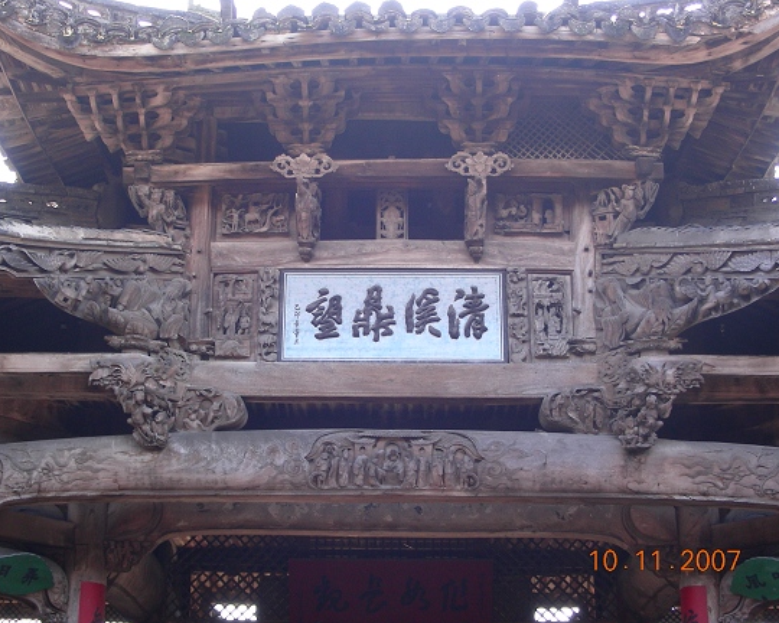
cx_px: 381
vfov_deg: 23.1
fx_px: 1522
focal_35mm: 66
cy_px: 312
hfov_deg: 28.7
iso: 50
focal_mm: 10.5
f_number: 3.5
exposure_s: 1/62.2
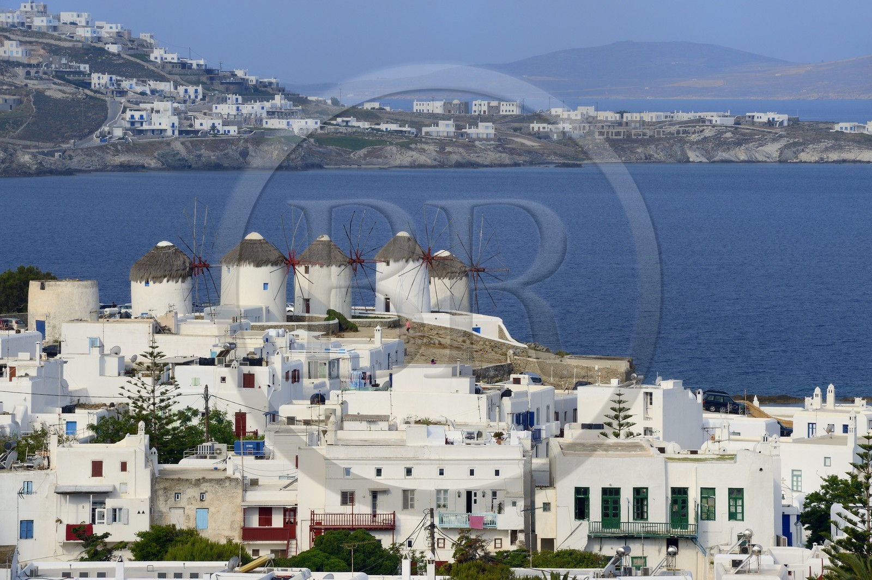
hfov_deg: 10.3
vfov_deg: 6.9
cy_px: 290
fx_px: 4840
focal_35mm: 200
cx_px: 436
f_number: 14
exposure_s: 1/320
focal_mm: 200
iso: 200
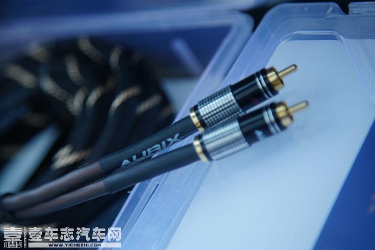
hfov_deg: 19.4
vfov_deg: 13.1
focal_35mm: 105
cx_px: 188
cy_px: 125
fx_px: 1094
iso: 500
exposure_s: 1/100
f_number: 4
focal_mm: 105
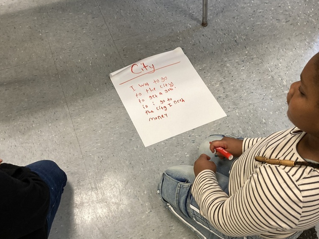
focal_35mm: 38
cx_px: 160
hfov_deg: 49.0
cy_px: 148
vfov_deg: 37.5
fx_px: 350
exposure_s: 1/60
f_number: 1.8
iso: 160
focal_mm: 3.99
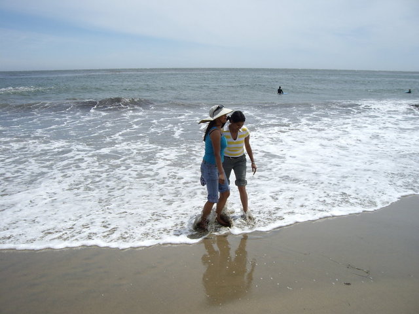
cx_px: 210
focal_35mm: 38
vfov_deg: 37.7
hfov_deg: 49.0
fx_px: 460
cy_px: 157
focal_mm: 6.2
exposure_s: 1/640
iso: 50
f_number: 4.3
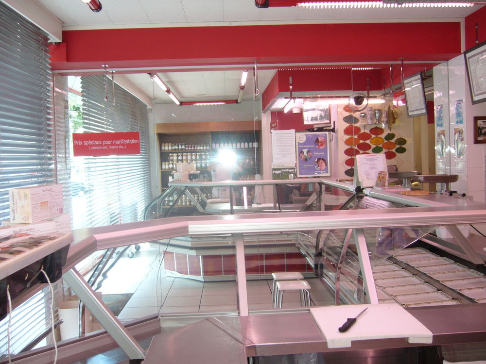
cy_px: 182
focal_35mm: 35
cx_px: 243
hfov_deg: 52.6
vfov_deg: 40.7
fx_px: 491
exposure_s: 1/20
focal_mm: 5.8
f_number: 2.8
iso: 100
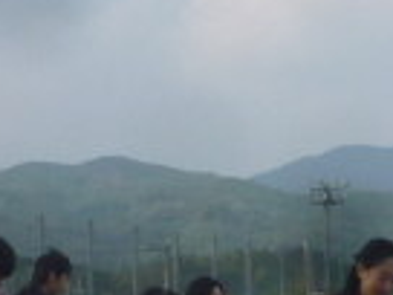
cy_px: 95
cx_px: 393
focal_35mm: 211
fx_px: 2396
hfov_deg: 9.3
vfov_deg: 7.0
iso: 100
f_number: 9
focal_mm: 5
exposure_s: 1/160
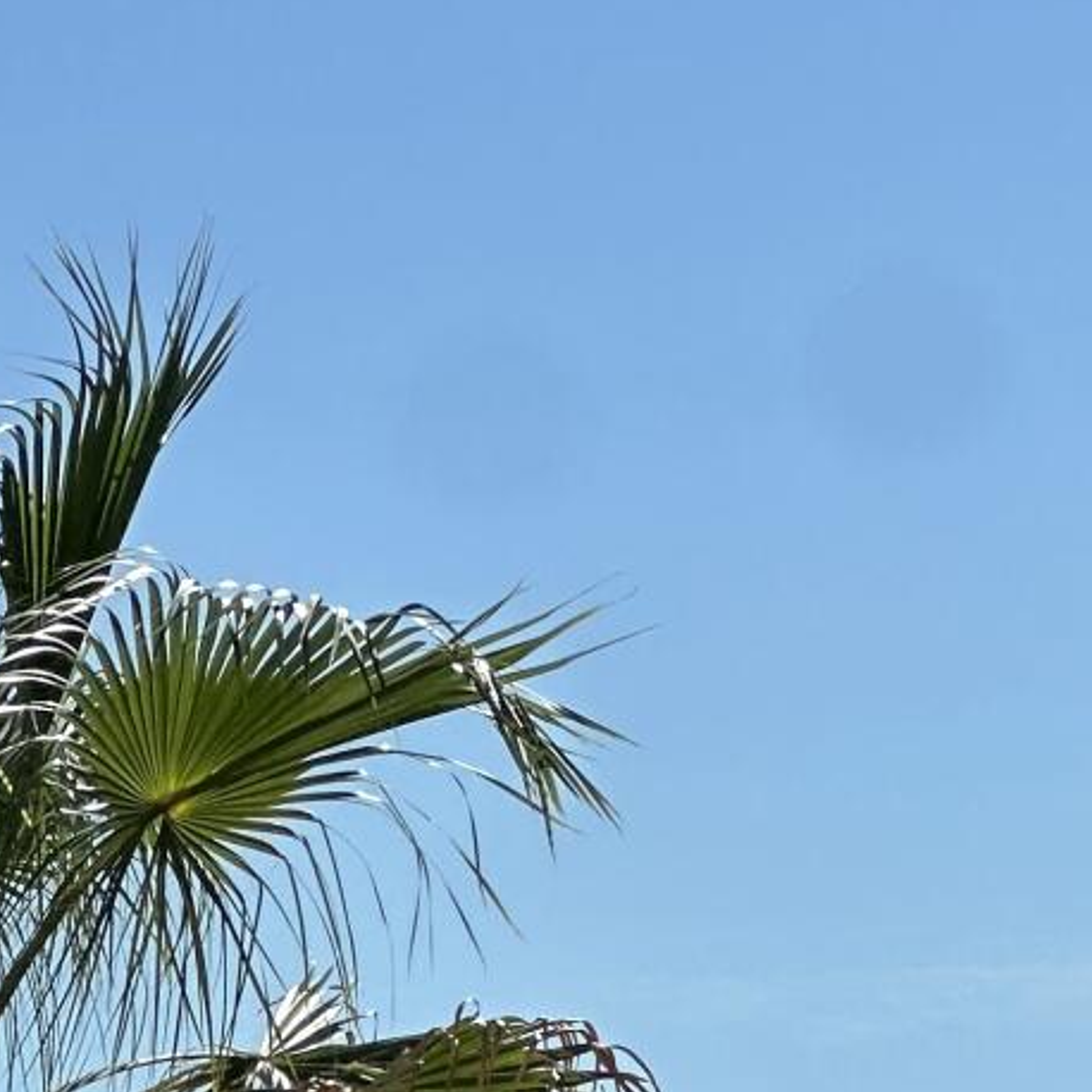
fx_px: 10600
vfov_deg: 5.8
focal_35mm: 297
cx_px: 801
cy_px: 1764
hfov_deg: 5.9
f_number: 2.8
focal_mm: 9
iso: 32
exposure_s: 1/1248
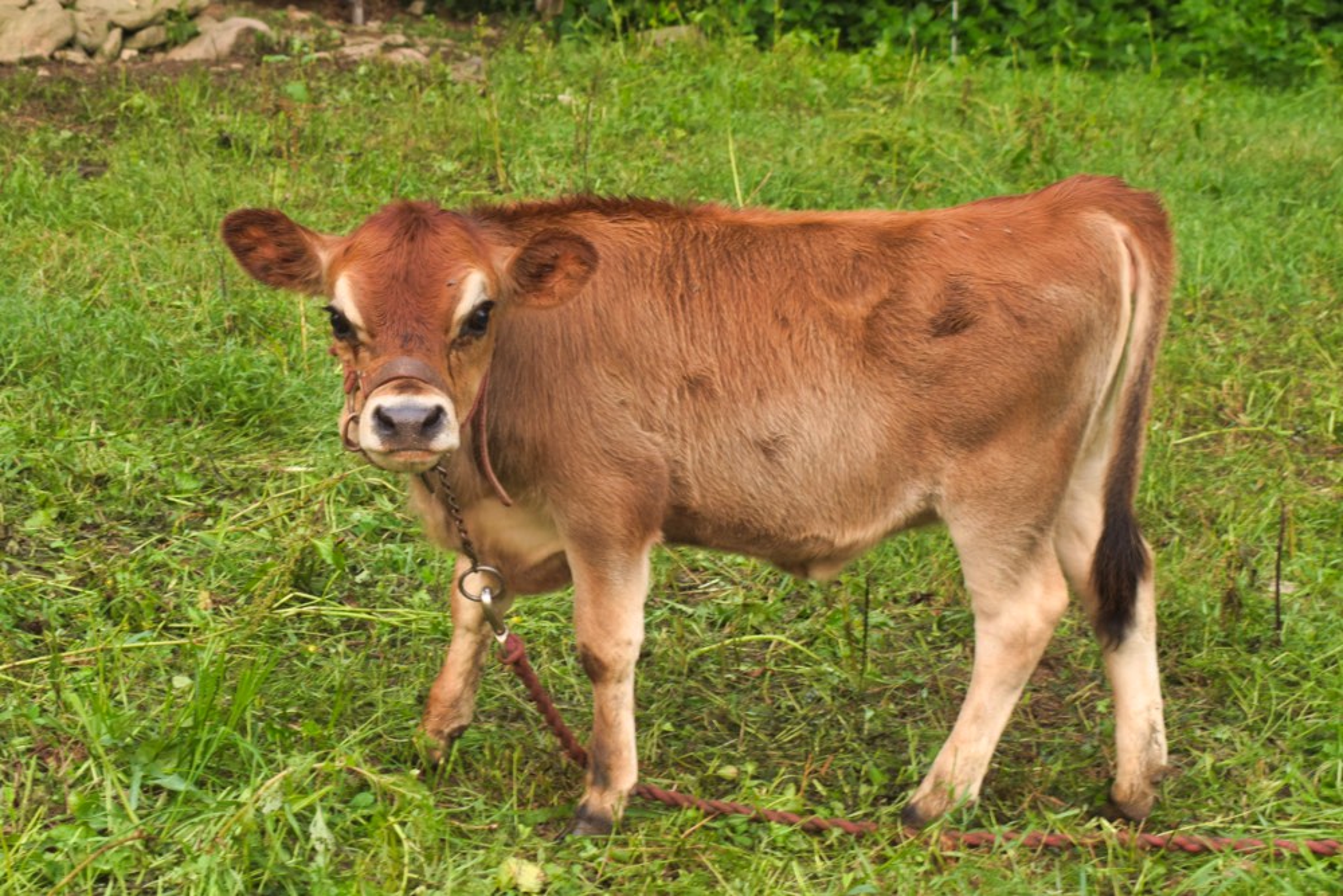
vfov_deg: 25.1
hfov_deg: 36.9
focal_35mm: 54
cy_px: 448
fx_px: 2015
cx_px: 672
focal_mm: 36
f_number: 6.3
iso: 200
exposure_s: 1/50
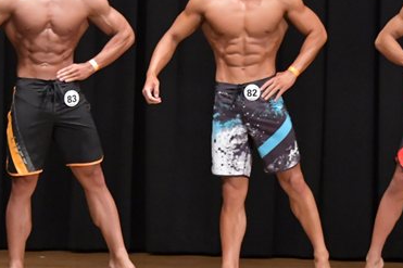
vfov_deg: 3.8
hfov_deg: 5.7
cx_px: 180
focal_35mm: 363
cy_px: 131
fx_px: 4062
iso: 6400
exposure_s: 1/400
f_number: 5.6
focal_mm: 116
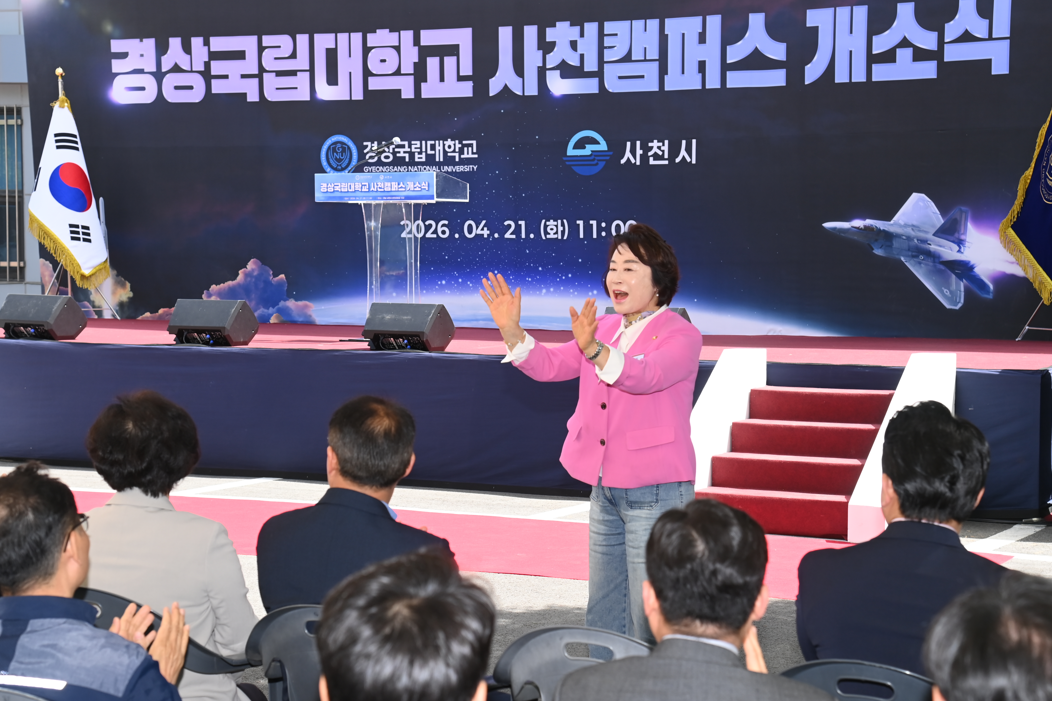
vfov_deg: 18.7
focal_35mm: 73
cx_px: 535
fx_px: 2133
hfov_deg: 27.7
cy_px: 377
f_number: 6.3
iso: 400
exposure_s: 1/320
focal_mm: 65
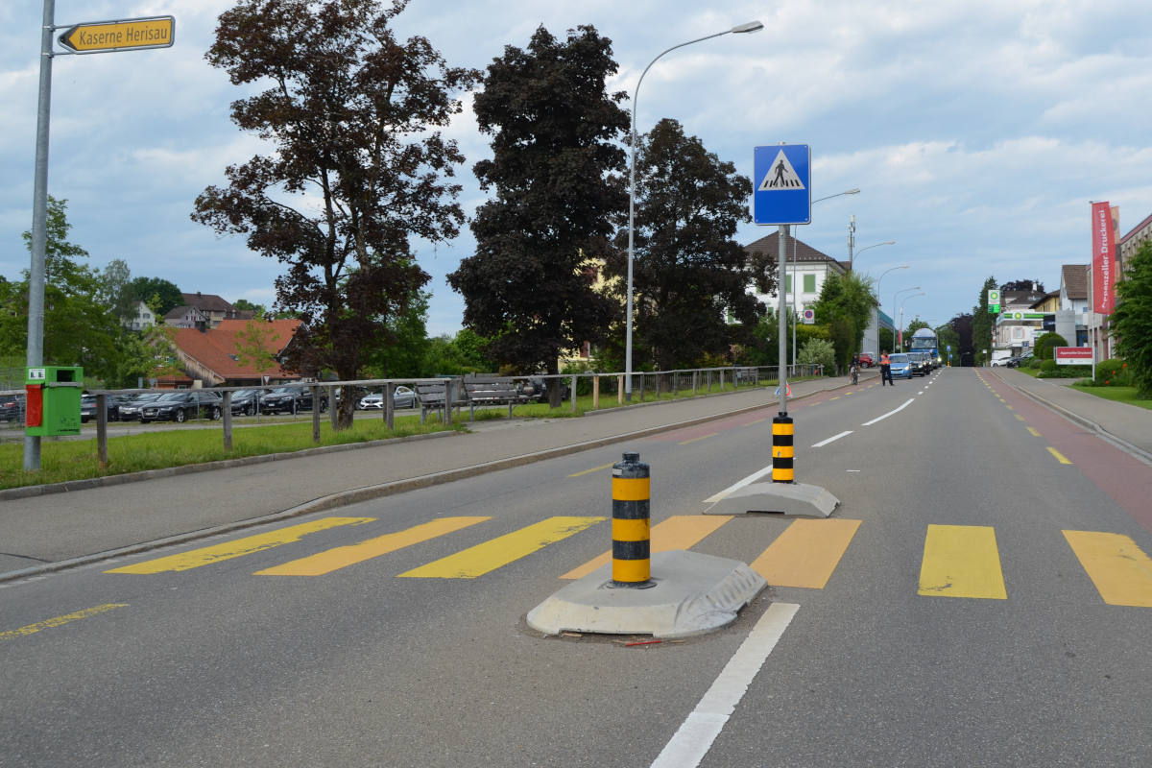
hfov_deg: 57.2
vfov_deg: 40.0
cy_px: 384
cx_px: 576
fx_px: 1056
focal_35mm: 33
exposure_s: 1/250
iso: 160
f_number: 8
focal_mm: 22
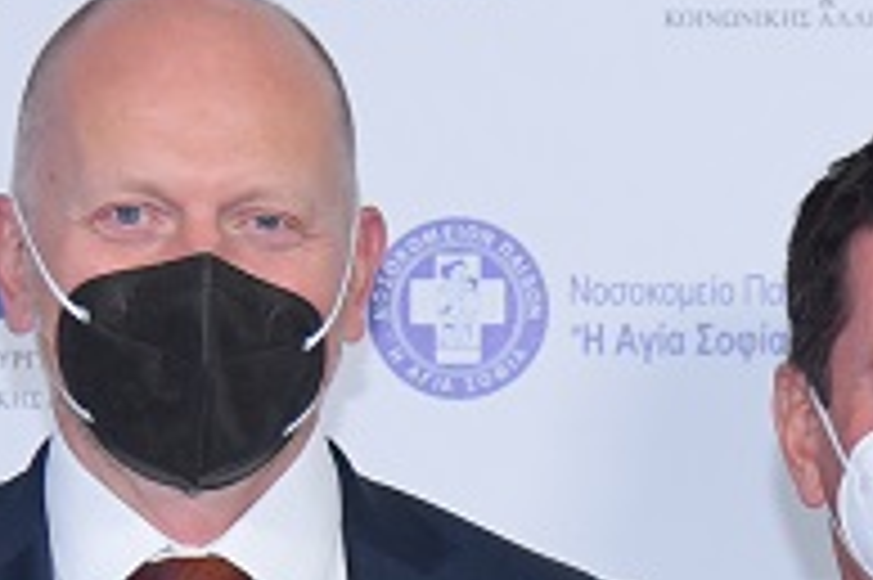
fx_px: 7487
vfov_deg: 4.4
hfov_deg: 6.6
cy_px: 1061
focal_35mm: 309
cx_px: 914
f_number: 4
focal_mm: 50
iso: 1000
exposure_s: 1/250
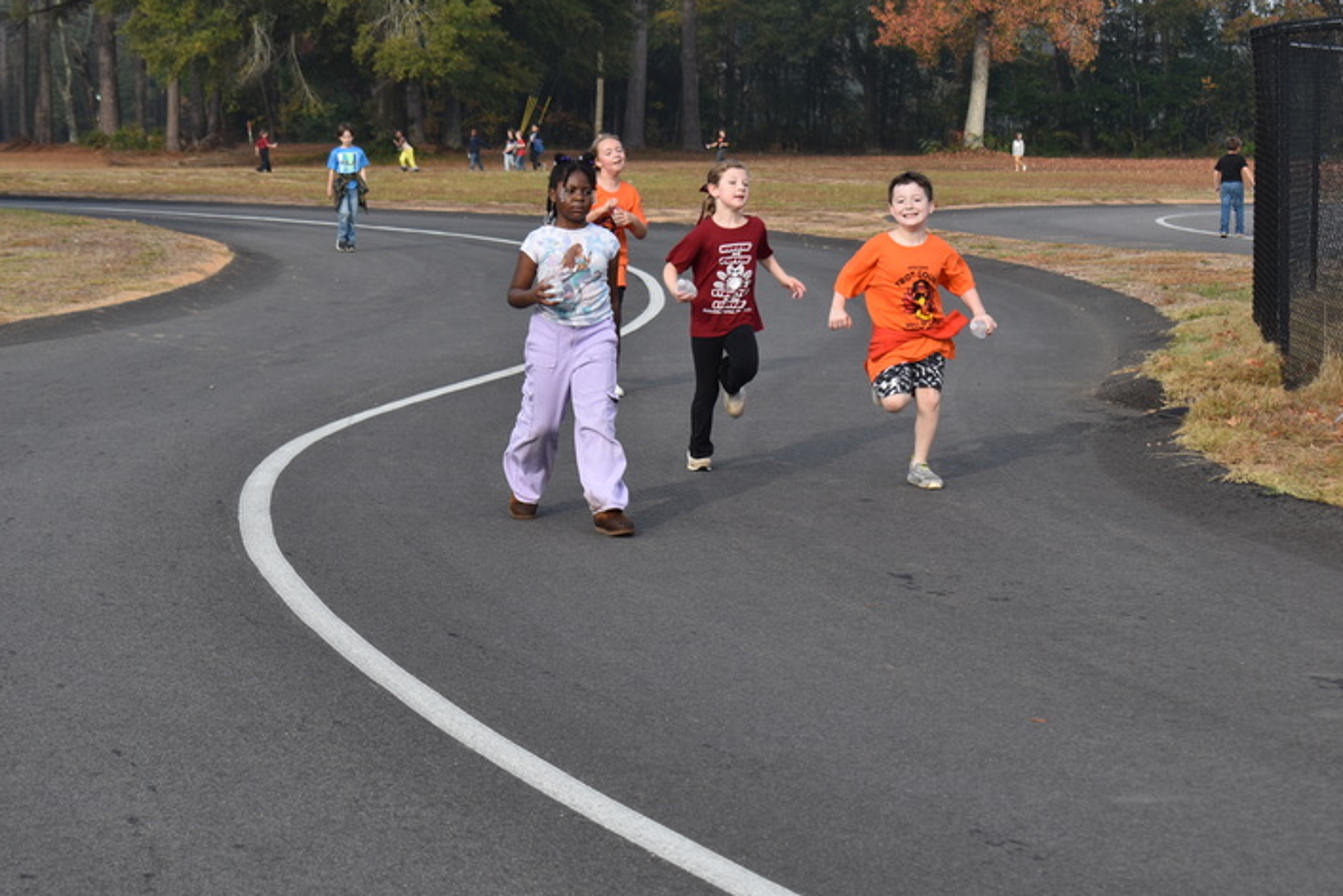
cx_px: 620
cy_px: 479
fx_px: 3171
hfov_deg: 23.9
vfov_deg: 16.1
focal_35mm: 85
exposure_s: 1/160
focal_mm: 50
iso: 100
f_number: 7.1
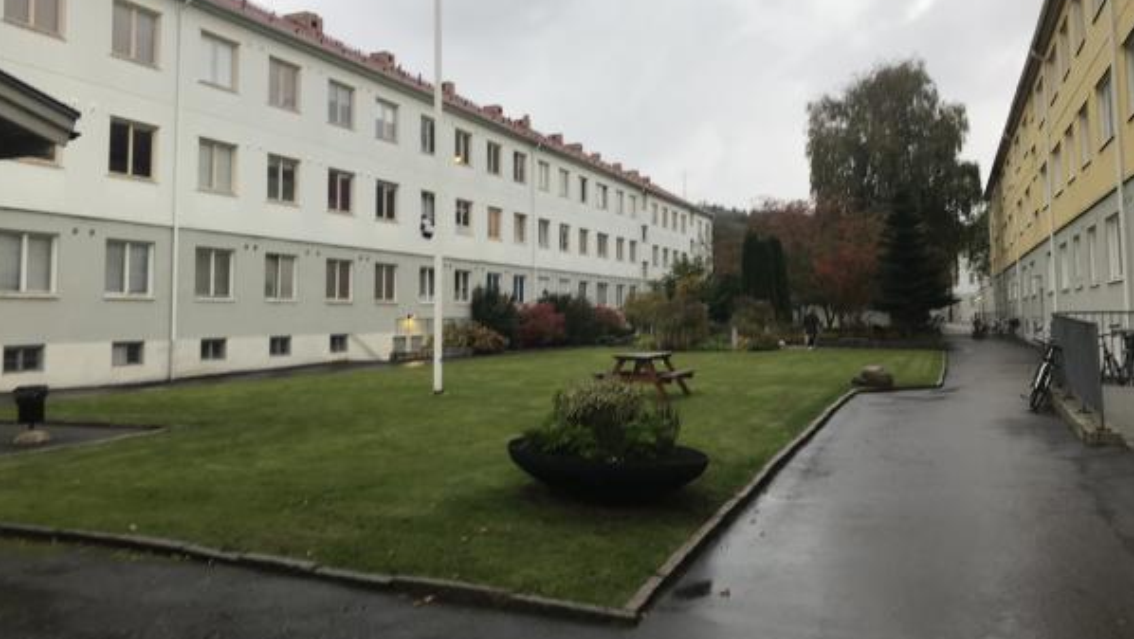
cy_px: 250
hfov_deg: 62.6
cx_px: 565
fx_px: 933
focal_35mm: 31
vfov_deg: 37.7
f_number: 1.8
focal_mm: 3.99
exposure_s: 1/50
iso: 25
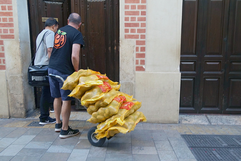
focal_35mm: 24
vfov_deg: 53.1
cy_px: 80
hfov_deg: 73.7
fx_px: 161
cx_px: 120
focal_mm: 16
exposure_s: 1/60
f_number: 4
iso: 500
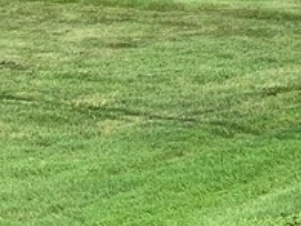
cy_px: -195
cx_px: 550
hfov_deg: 13.1
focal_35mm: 136
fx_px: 1183
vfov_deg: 10.2
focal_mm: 4.25
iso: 25
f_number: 1.8
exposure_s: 1/2364
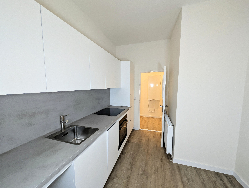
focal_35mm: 12
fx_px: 86
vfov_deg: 94.6
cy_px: 94
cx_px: 124
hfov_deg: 110.5
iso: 50
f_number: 1.7
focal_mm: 2.02
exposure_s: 1/49.9
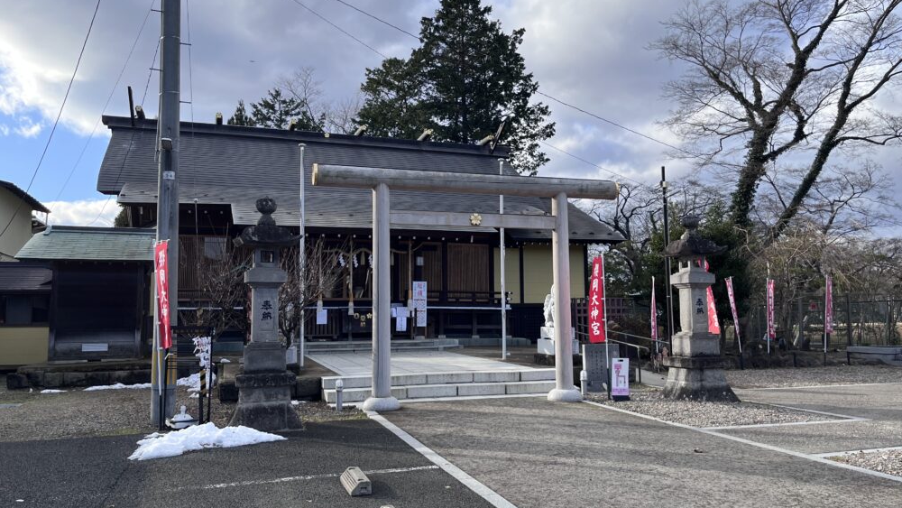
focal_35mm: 29
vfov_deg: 40.2
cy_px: 254
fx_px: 694
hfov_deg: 66.1
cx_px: 446
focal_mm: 5.1
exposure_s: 1/1600
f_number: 1.6
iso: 50
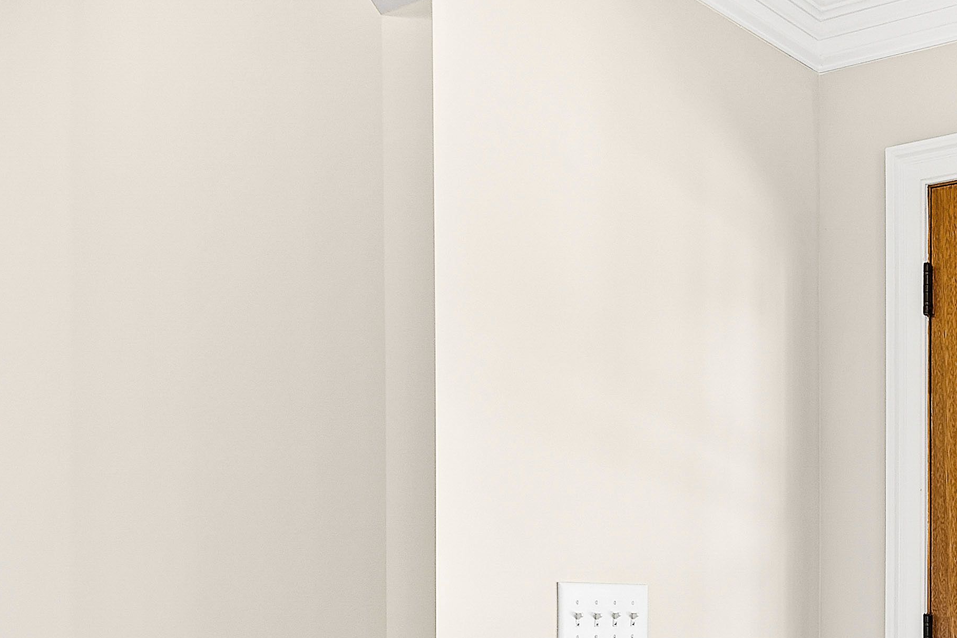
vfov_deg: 27.6
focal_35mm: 46
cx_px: 904
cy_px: 629
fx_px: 1223
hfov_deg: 39.0
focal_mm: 10
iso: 100
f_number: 9
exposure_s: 1/2
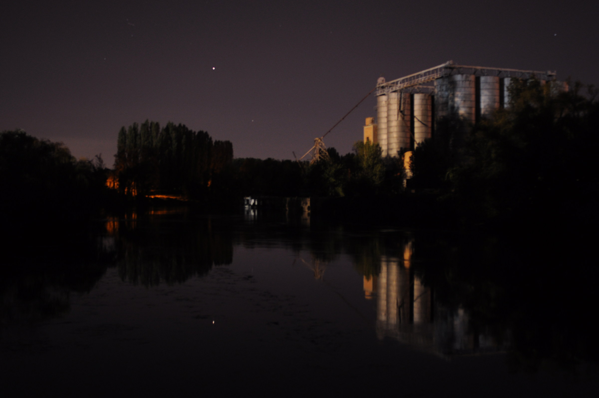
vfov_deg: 31.8
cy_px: 199
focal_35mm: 42
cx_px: 300
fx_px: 698
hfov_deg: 46.4
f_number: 2.8
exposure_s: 4
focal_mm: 28
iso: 500
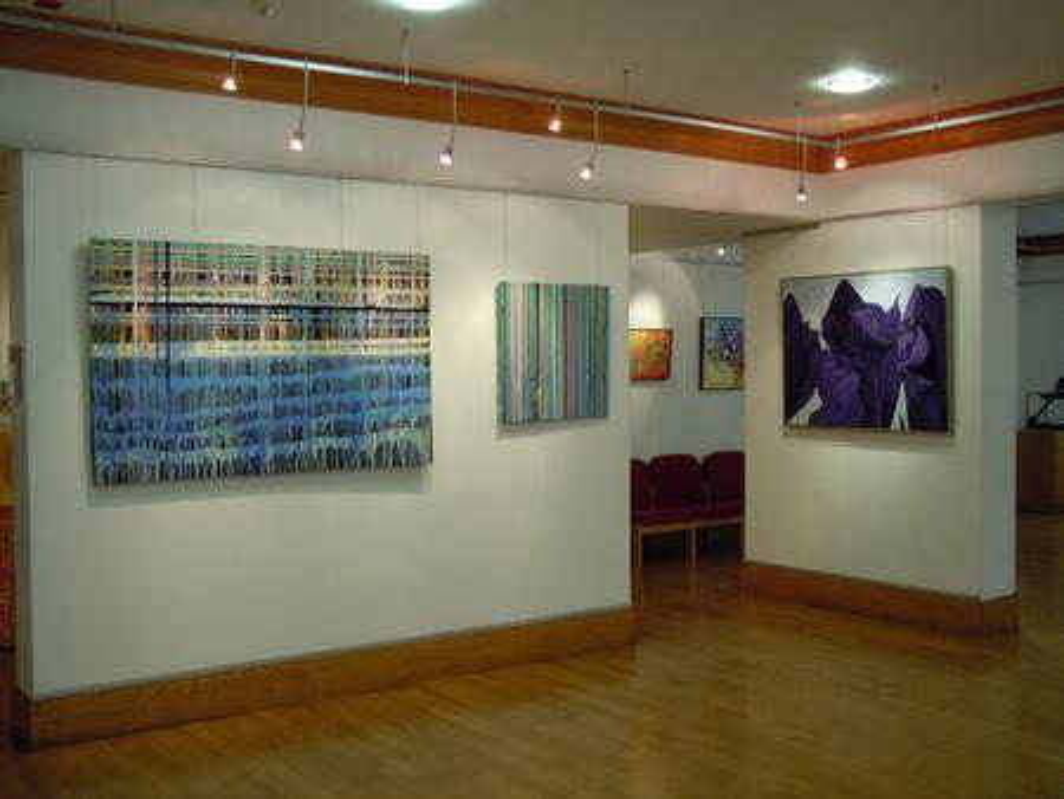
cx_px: 532
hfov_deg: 47.8
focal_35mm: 39
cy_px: 400
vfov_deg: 36.9
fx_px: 1199
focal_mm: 7.1
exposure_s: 1/50
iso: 400
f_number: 3.7
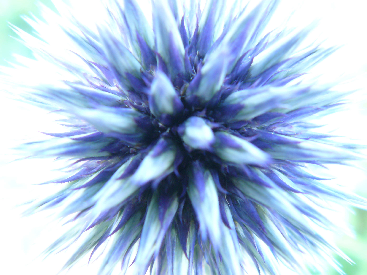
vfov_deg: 39.7
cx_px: 184
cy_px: 138
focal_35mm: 36
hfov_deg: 51.4
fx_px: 382
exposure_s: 1/10
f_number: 2.8
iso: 200
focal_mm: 6
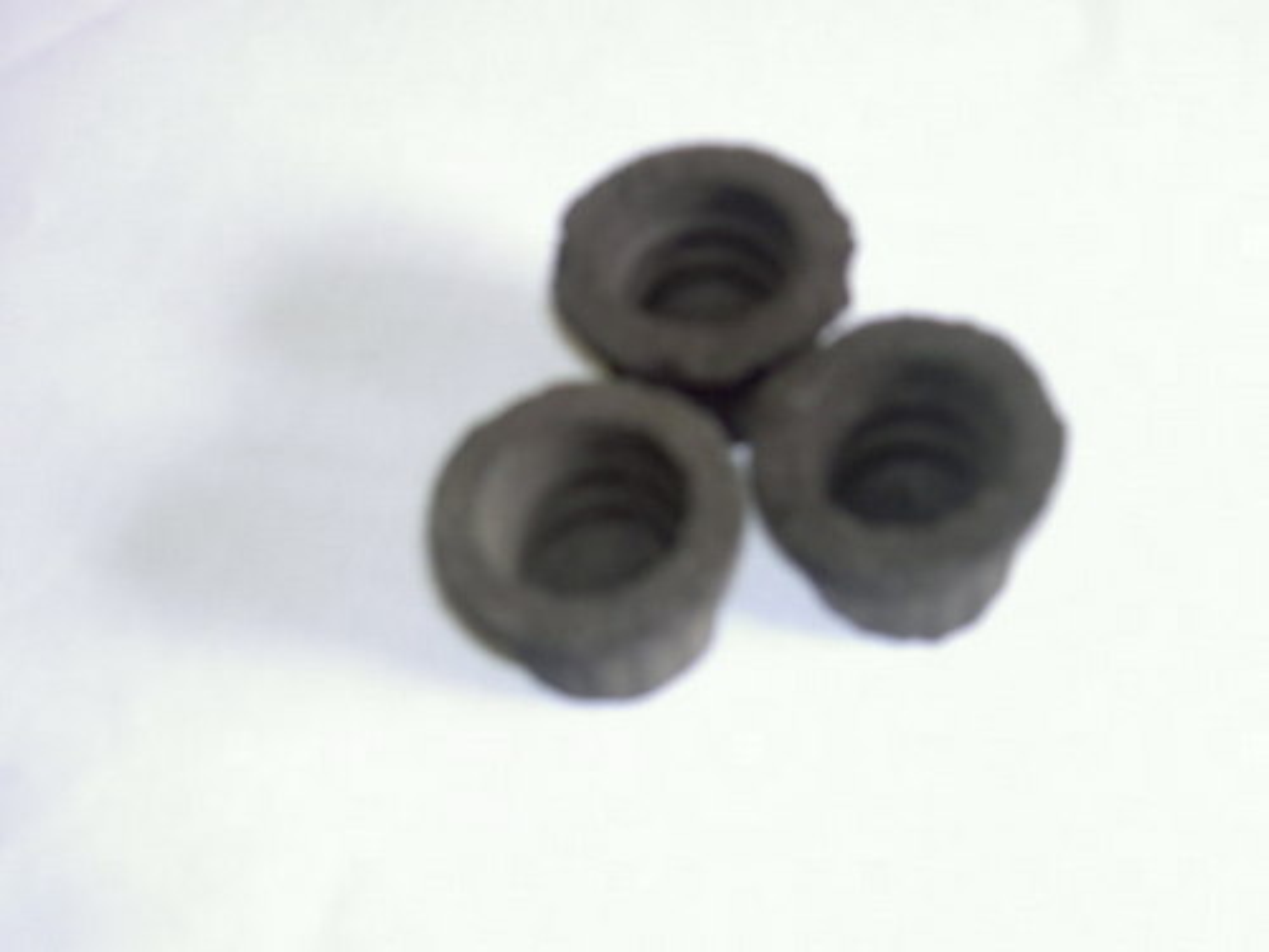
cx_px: 634
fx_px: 2016
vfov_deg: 26.6
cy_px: 476
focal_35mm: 55
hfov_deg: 34.9
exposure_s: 1/11.7
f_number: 3.3
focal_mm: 11.3
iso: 100
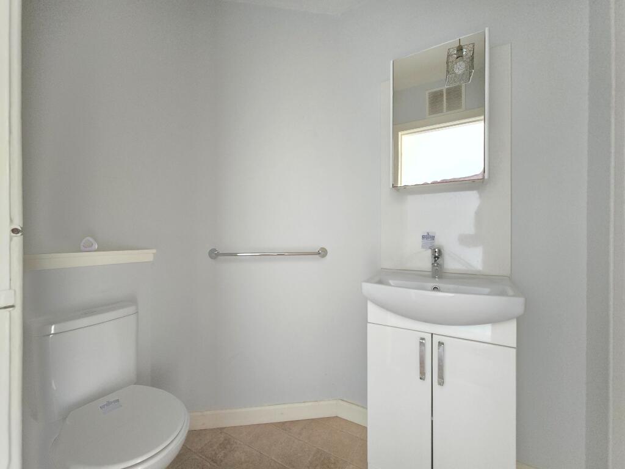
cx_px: 312
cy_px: 234
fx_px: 235
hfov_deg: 106.2
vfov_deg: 89.9
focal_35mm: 13
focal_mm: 2.2
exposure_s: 1/50
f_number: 2.2
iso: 1600
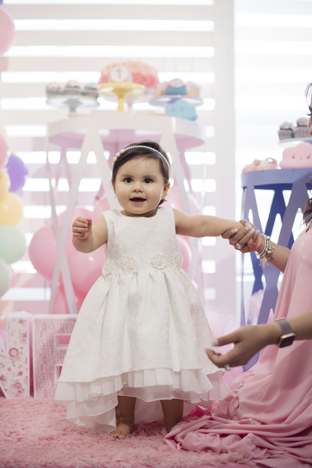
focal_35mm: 50
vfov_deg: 39.6
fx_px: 649
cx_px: 156
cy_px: 234
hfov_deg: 27.0
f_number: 2.2
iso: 800
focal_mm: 50
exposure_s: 1/200
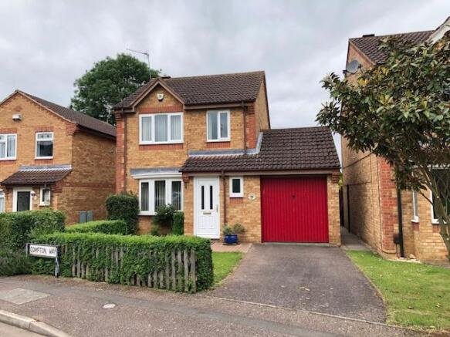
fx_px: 364
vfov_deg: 49.7
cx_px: 225
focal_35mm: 28
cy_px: 168
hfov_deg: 63.5
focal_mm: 4
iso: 20
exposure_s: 1/666
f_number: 1.8
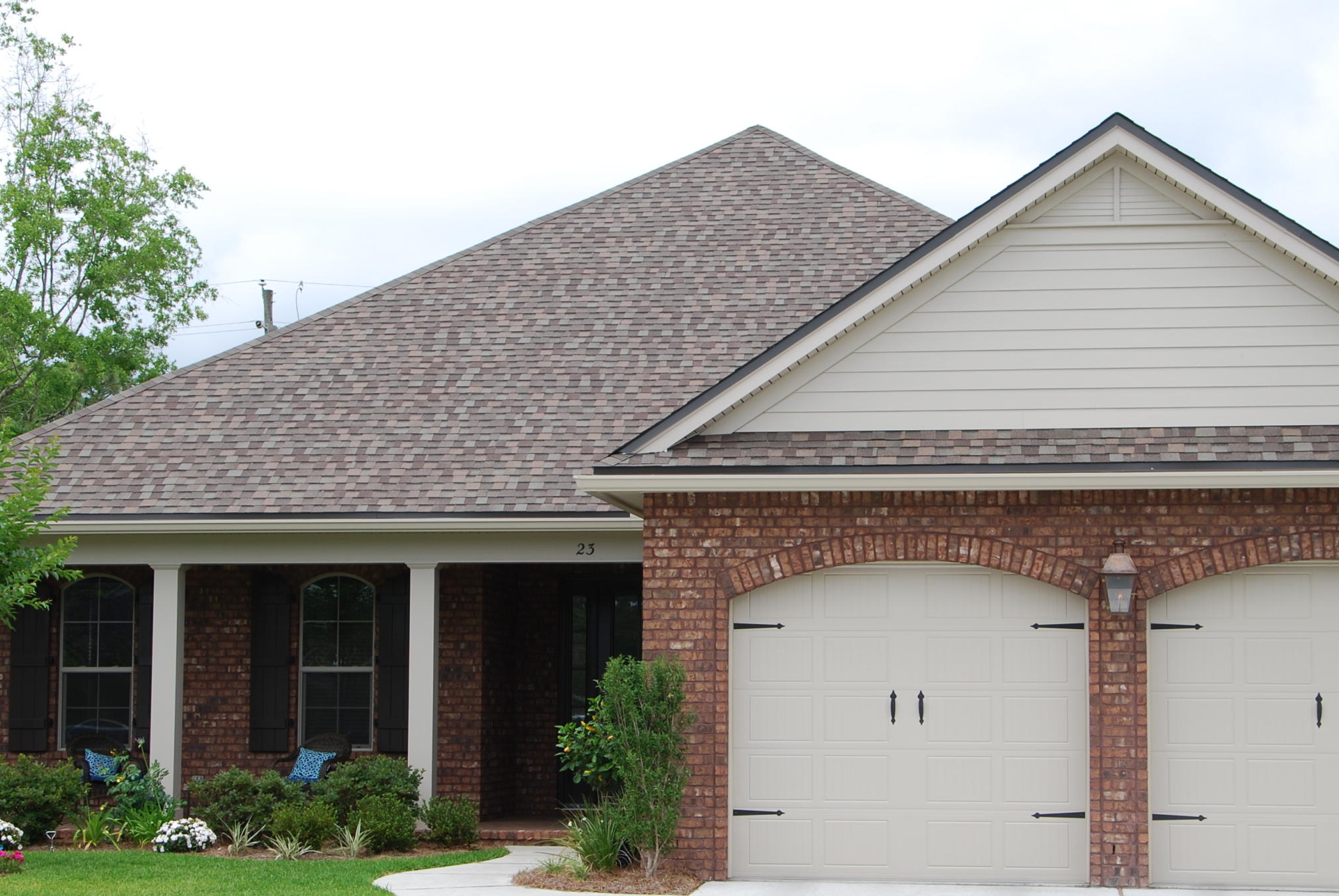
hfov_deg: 26.6
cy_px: 506
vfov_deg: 18.0
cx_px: 698
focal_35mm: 76
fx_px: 2830
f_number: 8
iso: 100
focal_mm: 34
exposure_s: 1/250
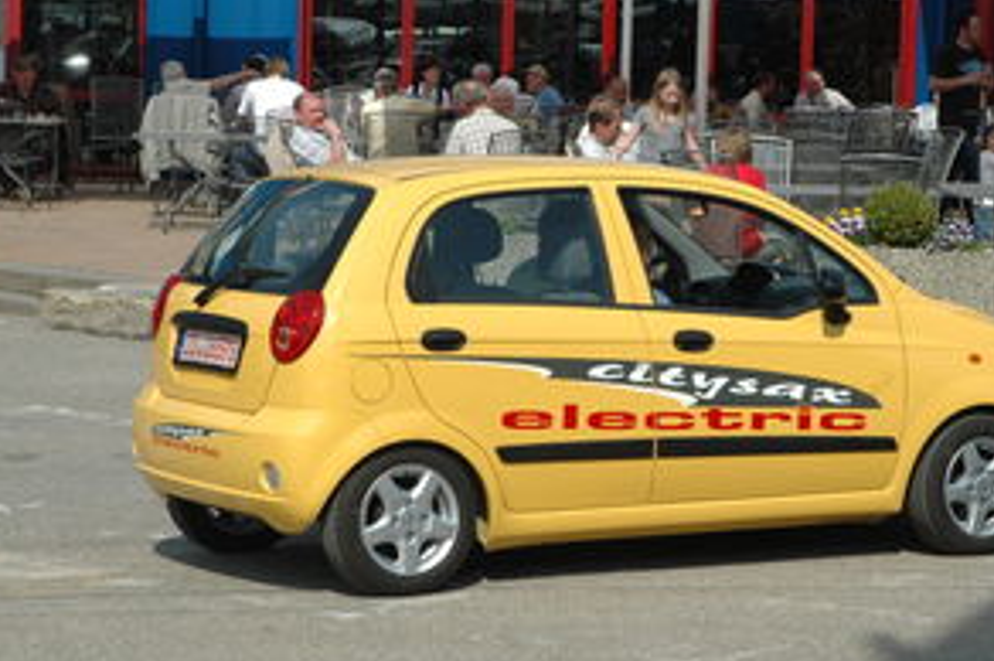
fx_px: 3108
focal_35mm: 113
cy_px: 278
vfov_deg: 12.1
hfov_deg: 18.1
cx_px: 648
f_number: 11
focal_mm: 55
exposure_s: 1/500
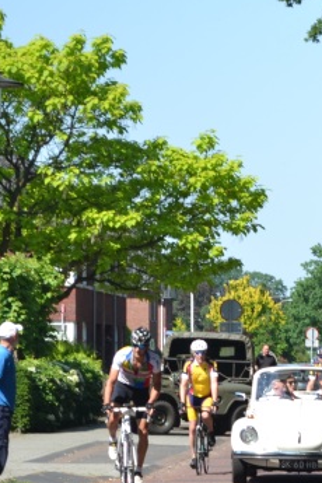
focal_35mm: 239
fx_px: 3212
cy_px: 425
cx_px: 470
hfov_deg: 5.7
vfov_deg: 8.6
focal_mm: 55
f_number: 5.6
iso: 100
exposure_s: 1/200
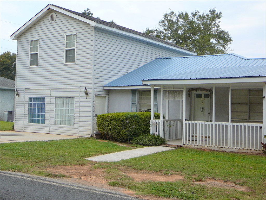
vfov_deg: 29.7
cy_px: 100
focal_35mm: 49
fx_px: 377
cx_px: 133
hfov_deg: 38.9
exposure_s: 1/500
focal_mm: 7.3
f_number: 3.4
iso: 80
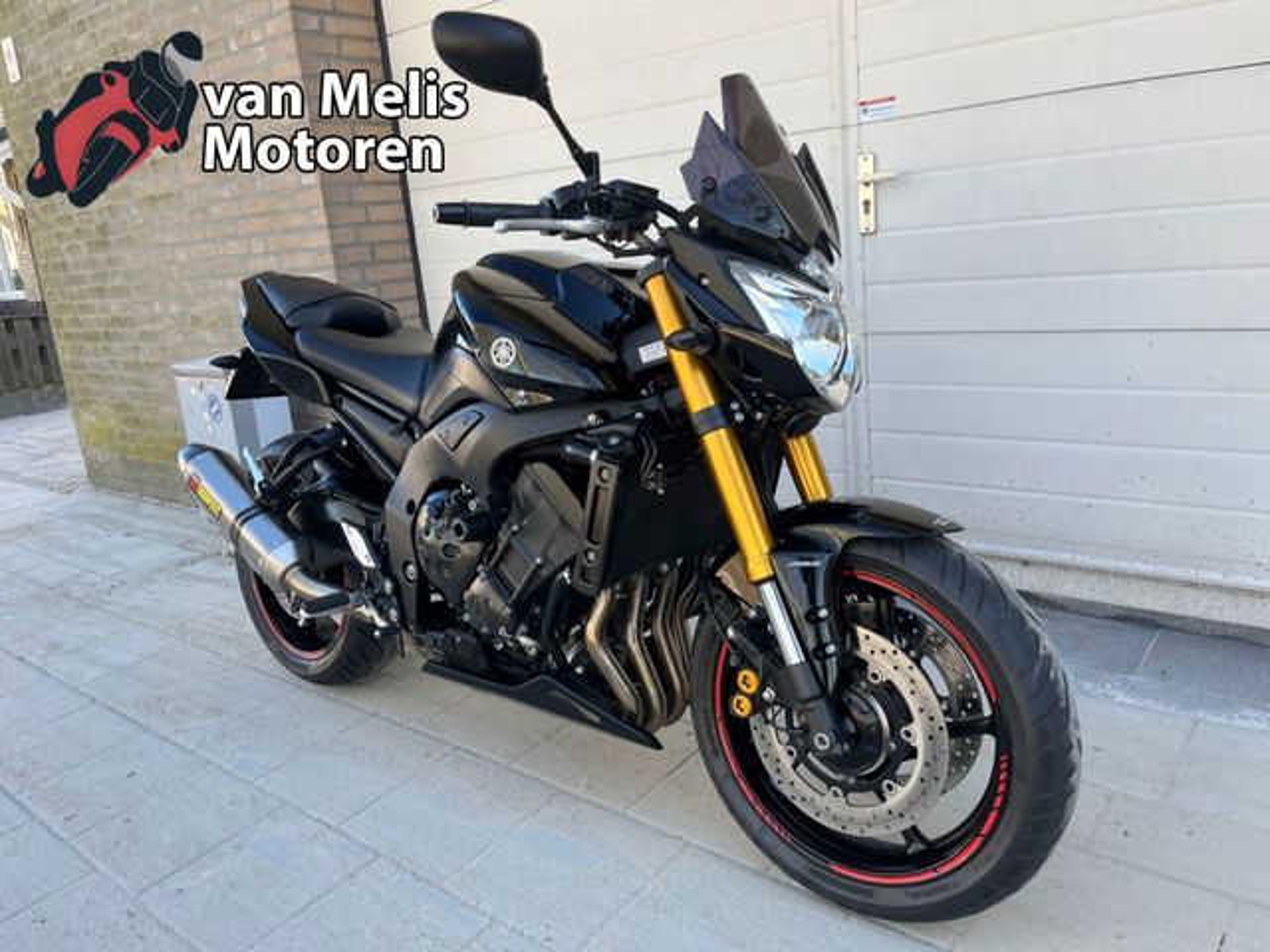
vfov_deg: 53.1
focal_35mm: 26
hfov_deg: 67.3
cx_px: 635
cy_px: 476
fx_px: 954
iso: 50
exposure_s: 1/315
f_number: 1.6
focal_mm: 5.1
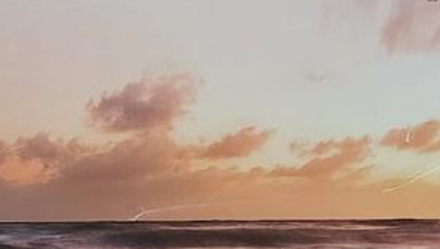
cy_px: 206
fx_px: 1273
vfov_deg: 11.1
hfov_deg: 19.5
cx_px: 114
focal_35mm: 109
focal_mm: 6.4
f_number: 1.8
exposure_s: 1/30
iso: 640
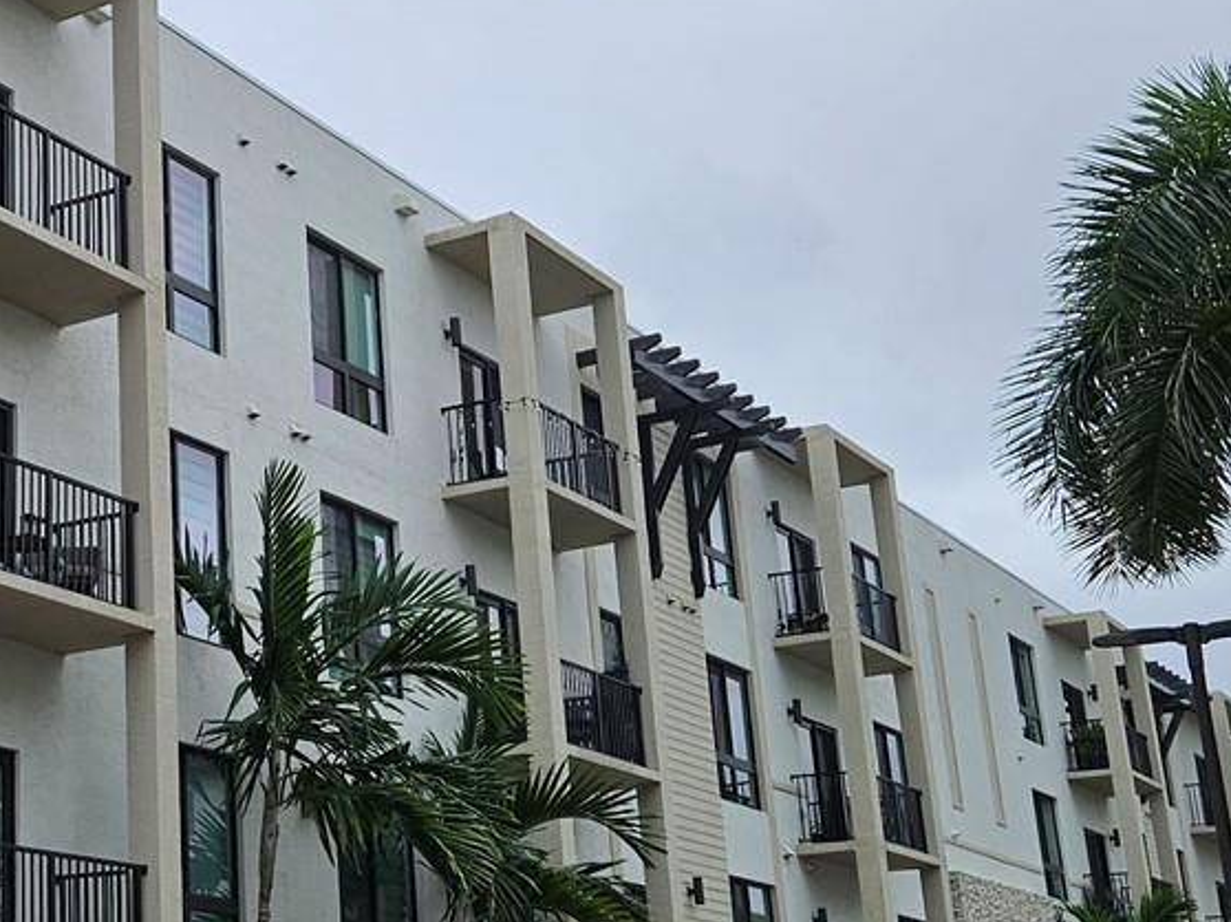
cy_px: 412
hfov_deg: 28.5
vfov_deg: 22.2
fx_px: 2346
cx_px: 174
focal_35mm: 66
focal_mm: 5.4
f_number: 1.8
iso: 25
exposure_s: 1/1957
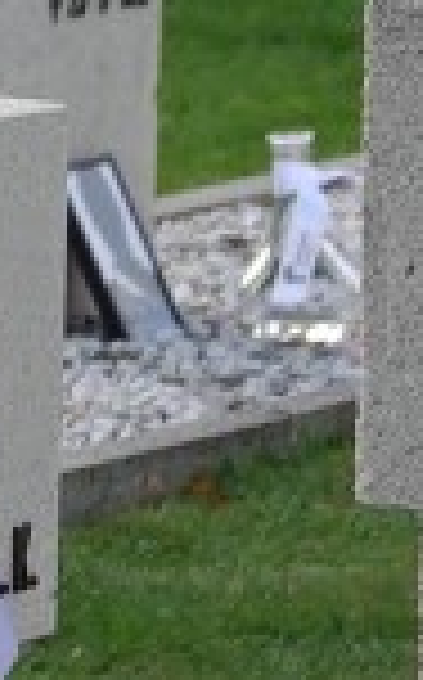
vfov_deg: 2.5
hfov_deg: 1.5
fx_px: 15612
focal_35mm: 844
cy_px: 910
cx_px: -2246
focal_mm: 28.07
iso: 100
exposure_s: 1/250
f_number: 3.5
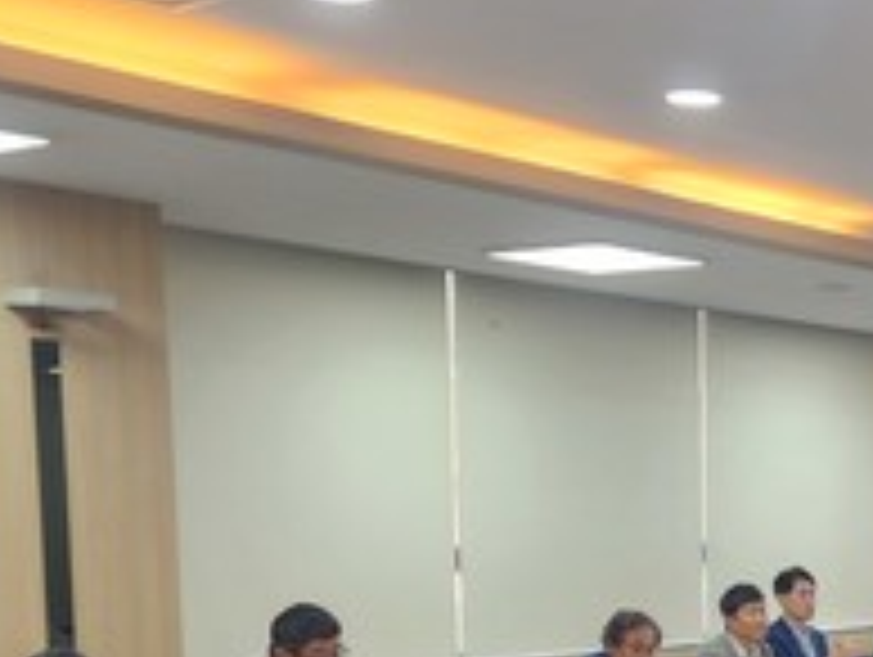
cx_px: 896
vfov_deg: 19.8
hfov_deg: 25.8
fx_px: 1793
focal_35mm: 71
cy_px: 742
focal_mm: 5.4
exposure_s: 1/120
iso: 125
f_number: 1.8
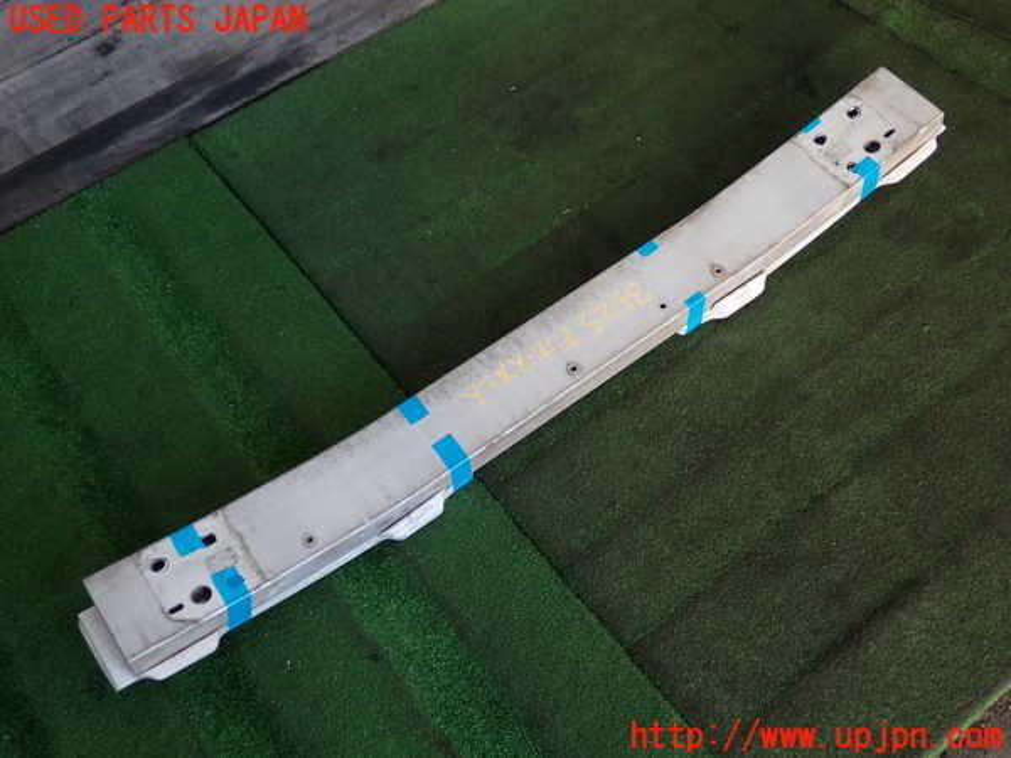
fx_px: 1051
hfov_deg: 51.4
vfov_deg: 39.7
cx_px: 506
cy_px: 379
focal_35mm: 36
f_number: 2.5
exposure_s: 1/80
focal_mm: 6.37
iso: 100
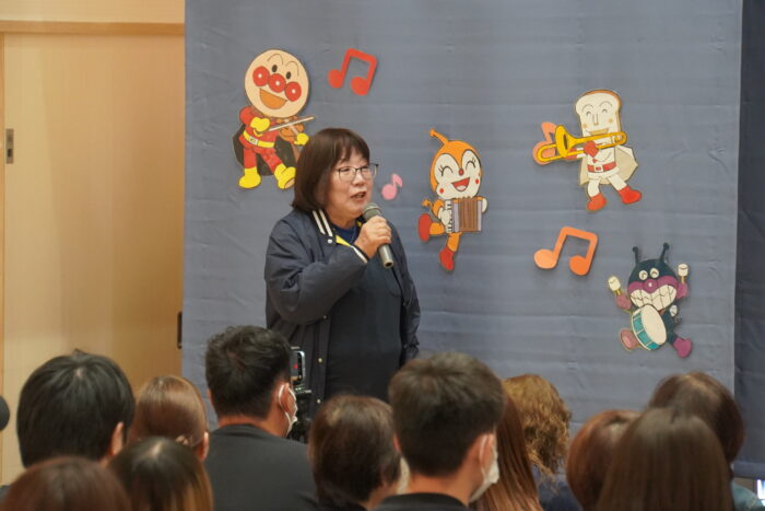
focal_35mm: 189
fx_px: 4017
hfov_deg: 10.9
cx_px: 382
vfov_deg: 7.3
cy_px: 256
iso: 6400
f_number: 6.3
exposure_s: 1/200
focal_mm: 126
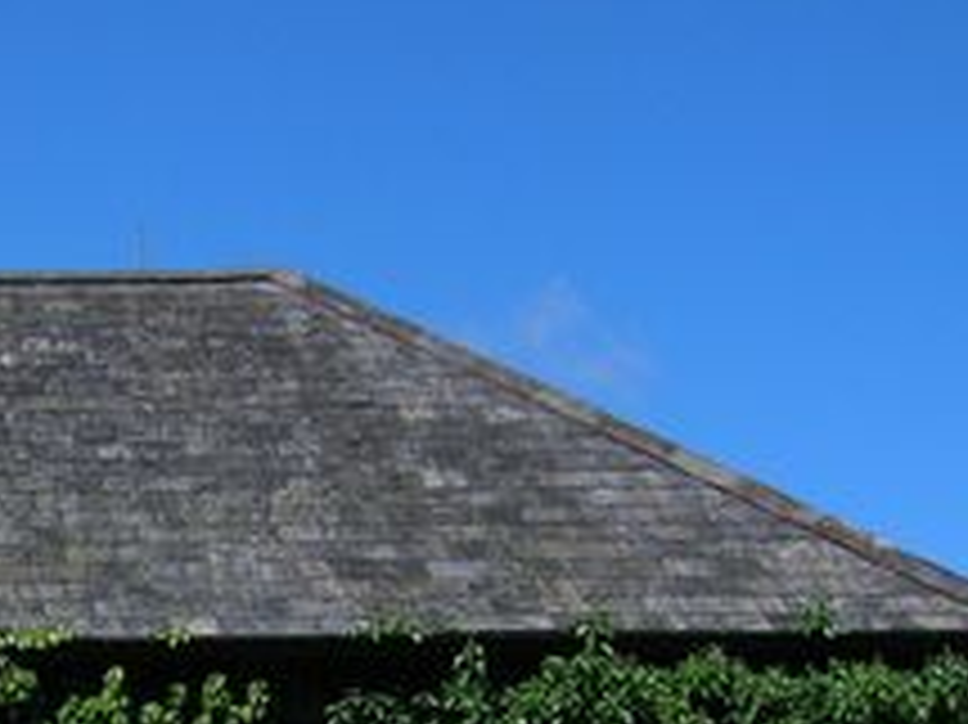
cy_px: 992
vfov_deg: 14.7
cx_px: -270
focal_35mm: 95
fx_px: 2655
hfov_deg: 19.2
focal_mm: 5.7
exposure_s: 1/522
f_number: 4.9
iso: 50
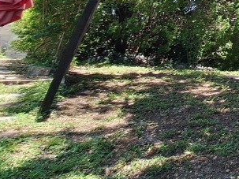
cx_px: 356
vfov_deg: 26.2
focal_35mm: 44
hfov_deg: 28.5
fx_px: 304
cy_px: -73
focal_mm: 1.74
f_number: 2.2
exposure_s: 1/1072
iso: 40
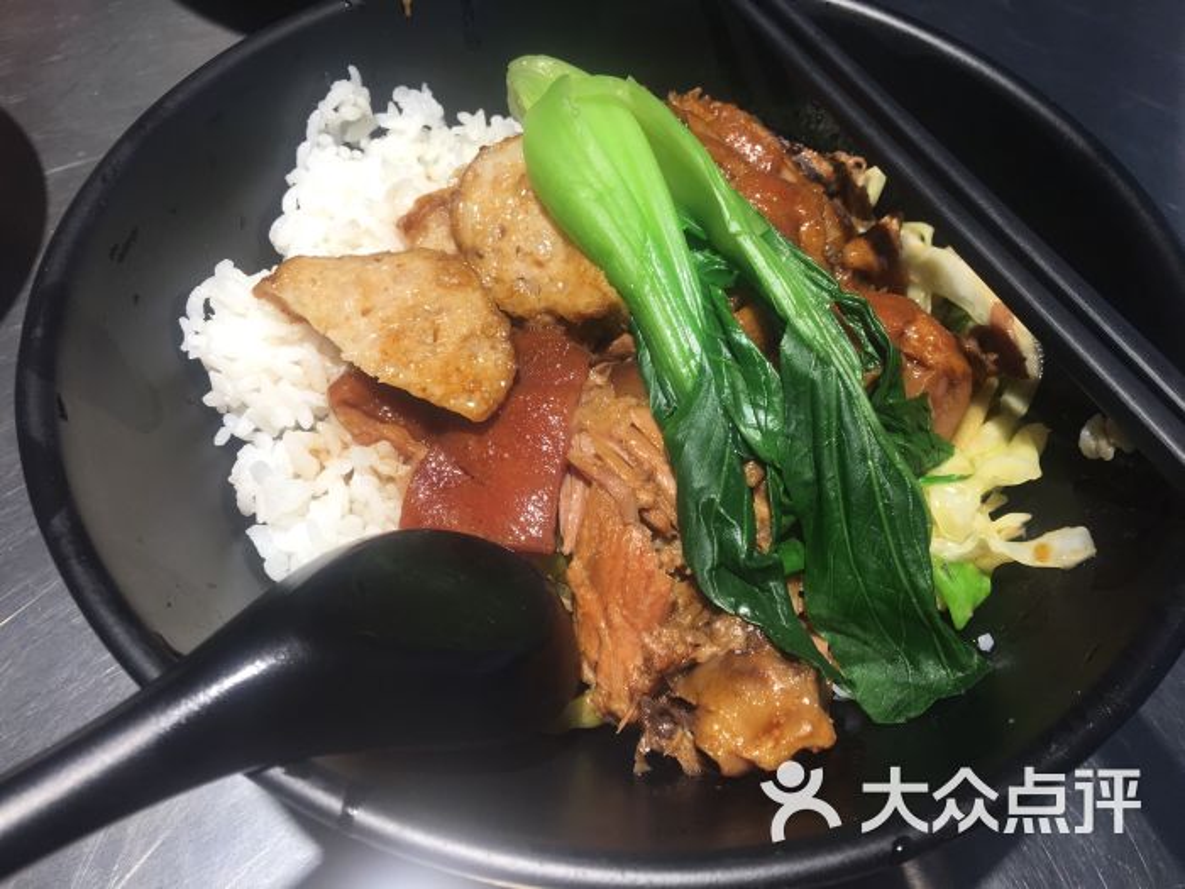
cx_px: 592
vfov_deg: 48.2
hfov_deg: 61.7
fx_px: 993
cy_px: 444
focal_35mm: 29
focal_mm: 4.15
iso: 40
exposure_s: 1/100
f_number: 2.2
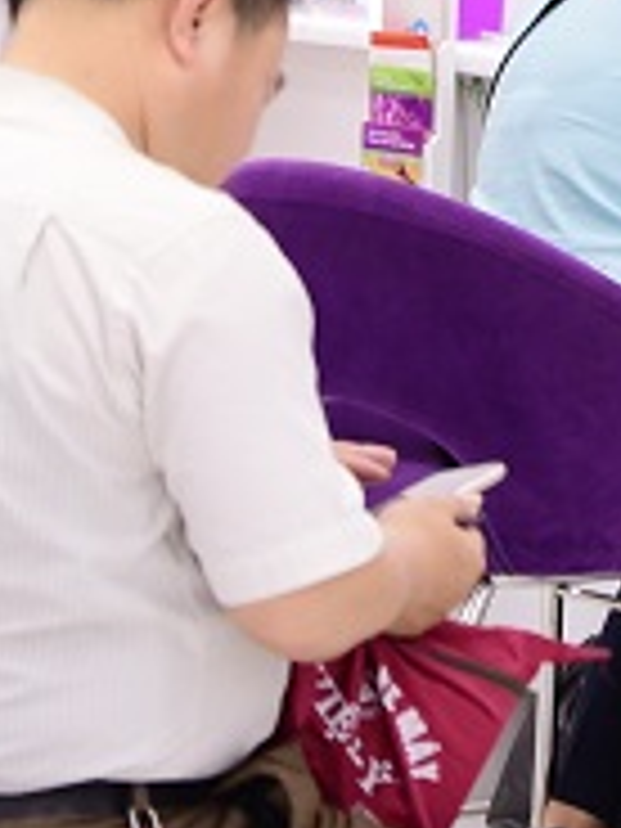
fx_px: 7535
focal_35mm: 315
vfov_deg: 6.2
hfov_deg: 4.7
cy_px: -216
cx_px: 1048
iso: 800
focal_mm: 70
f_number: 2.8
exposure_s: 1/160
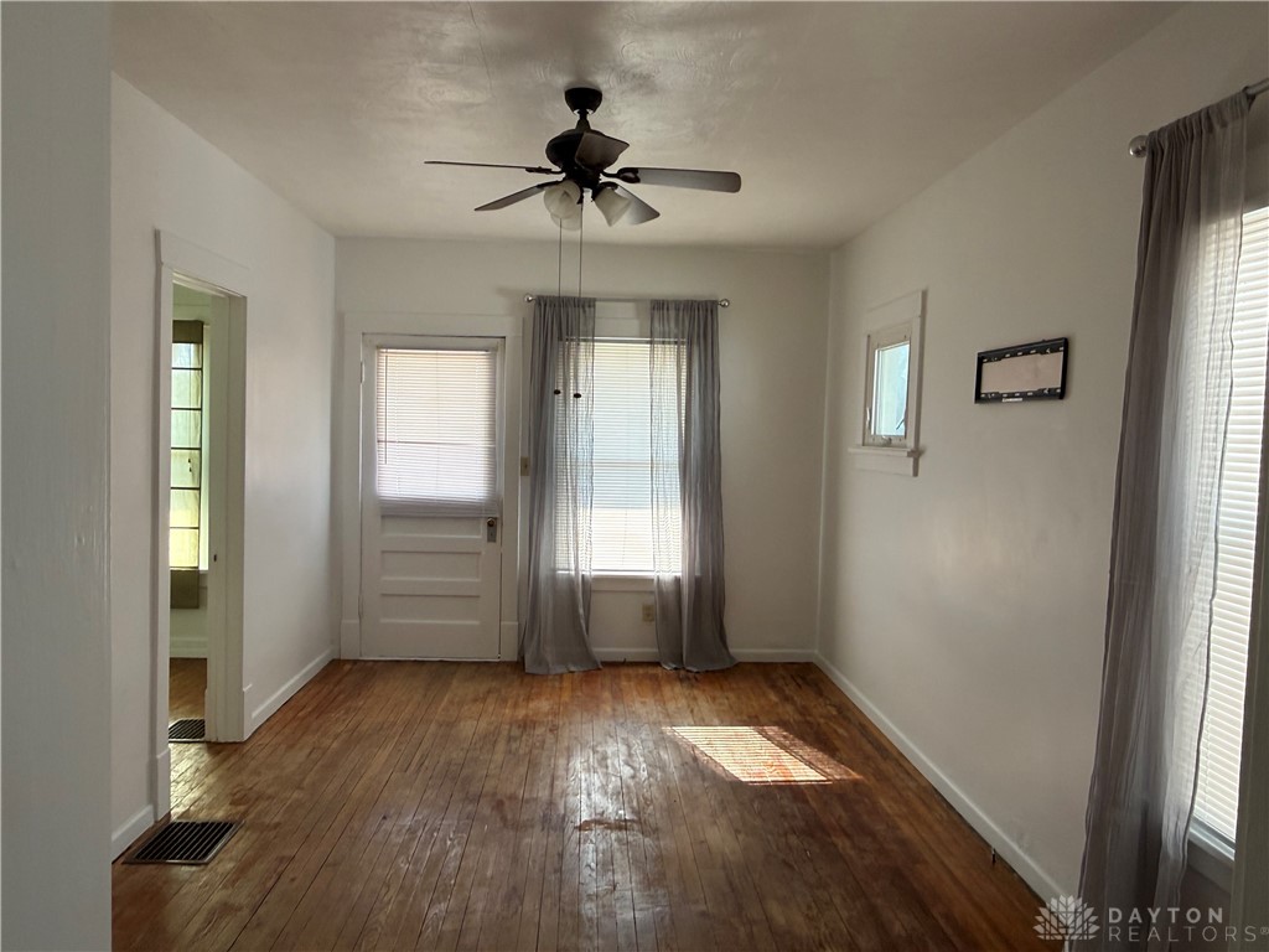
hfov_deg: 71.6
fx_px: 880
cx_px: 634
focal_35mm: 24
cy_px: 476
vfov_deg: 56.8
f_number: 2.2
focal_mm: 2.22
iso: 125
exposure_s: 1/99
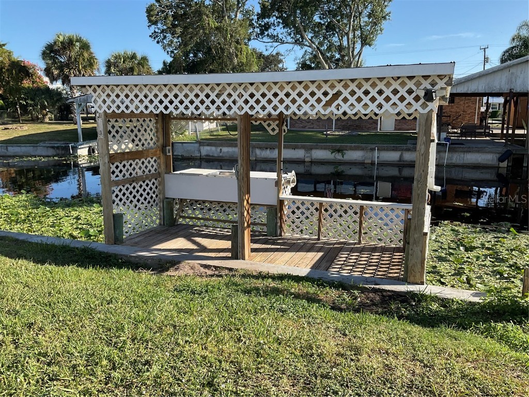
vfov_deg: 48.2
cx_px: 264
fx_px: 443
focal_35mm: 29
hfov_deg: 61.7
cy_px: 198
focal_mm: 3
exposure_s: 1/898
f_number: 1.8
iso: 16
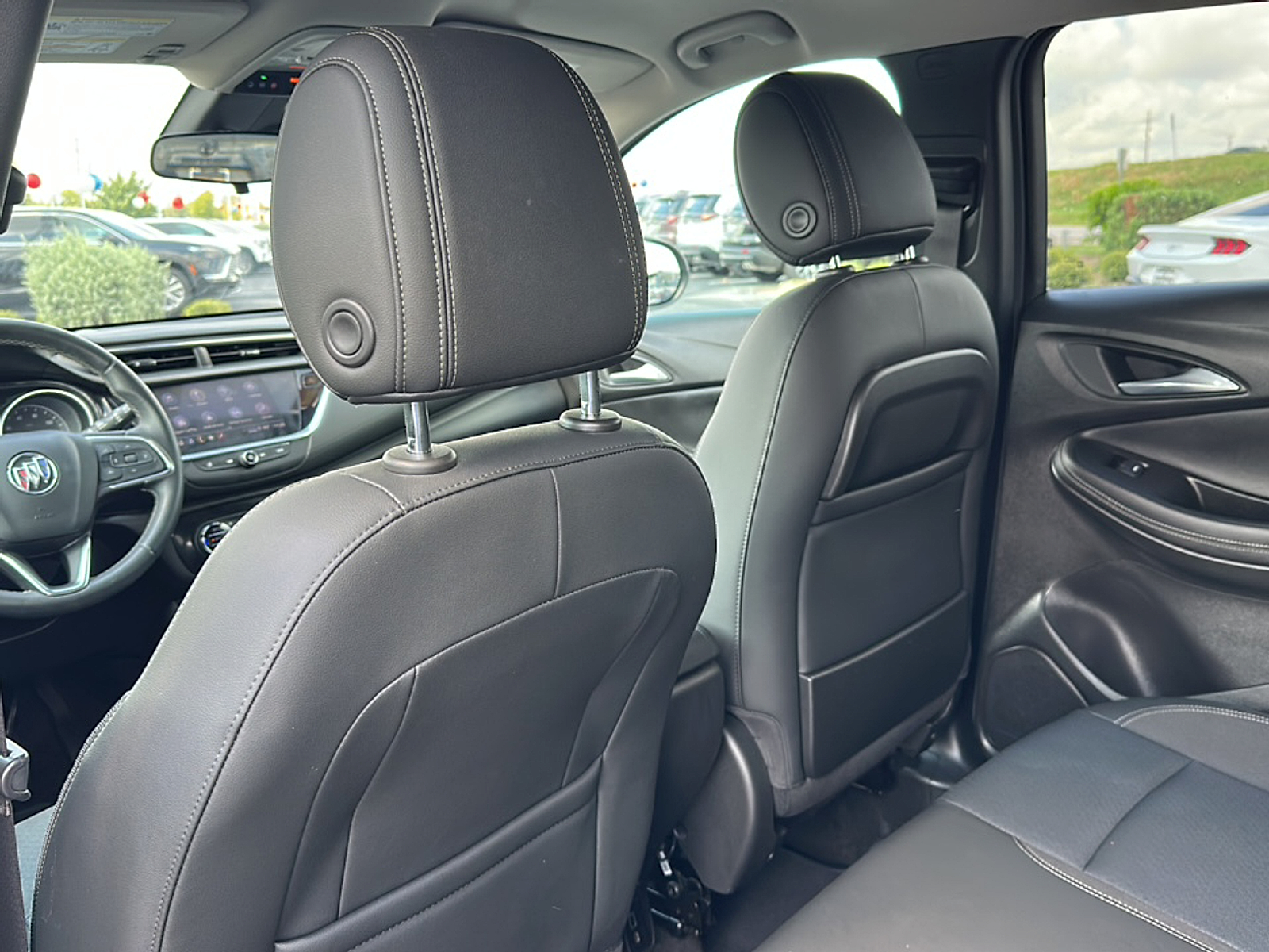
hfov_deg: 69.4
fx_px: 916
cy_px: 476
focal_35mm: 25
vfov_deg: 54.9
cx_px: 634
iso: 125
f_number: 1.78
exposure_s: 1/184
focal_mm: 6.86
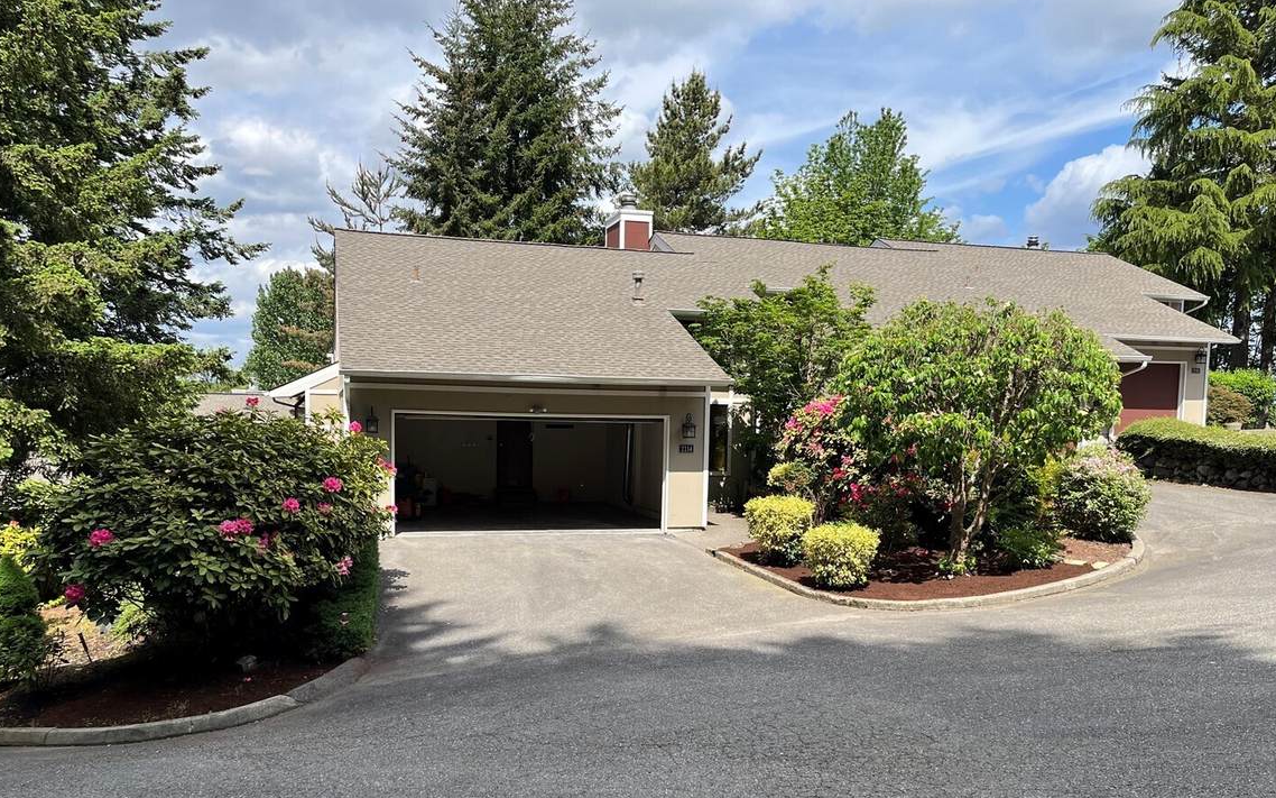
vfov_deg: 40.3
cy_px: 503
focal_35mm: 31
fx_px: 1078
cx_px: 640
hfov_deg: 61.2
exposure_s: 1/2222
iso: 50
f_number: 1.6
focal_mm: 5.1
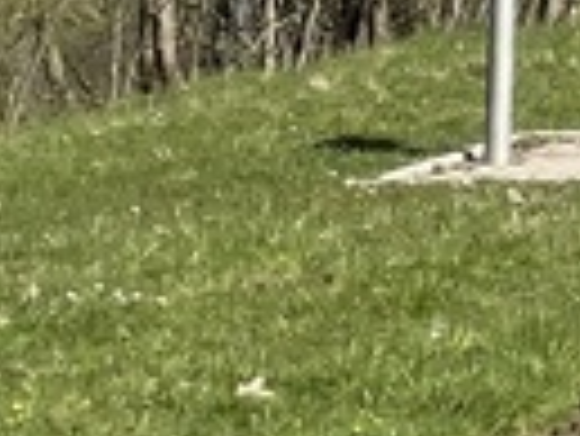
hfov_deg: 8.9
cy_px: -557
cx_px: 1286
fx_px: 3455
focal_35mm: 206
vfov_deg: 6.9
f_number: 1.6
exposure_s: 1/3401
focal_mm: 4.2
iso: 32
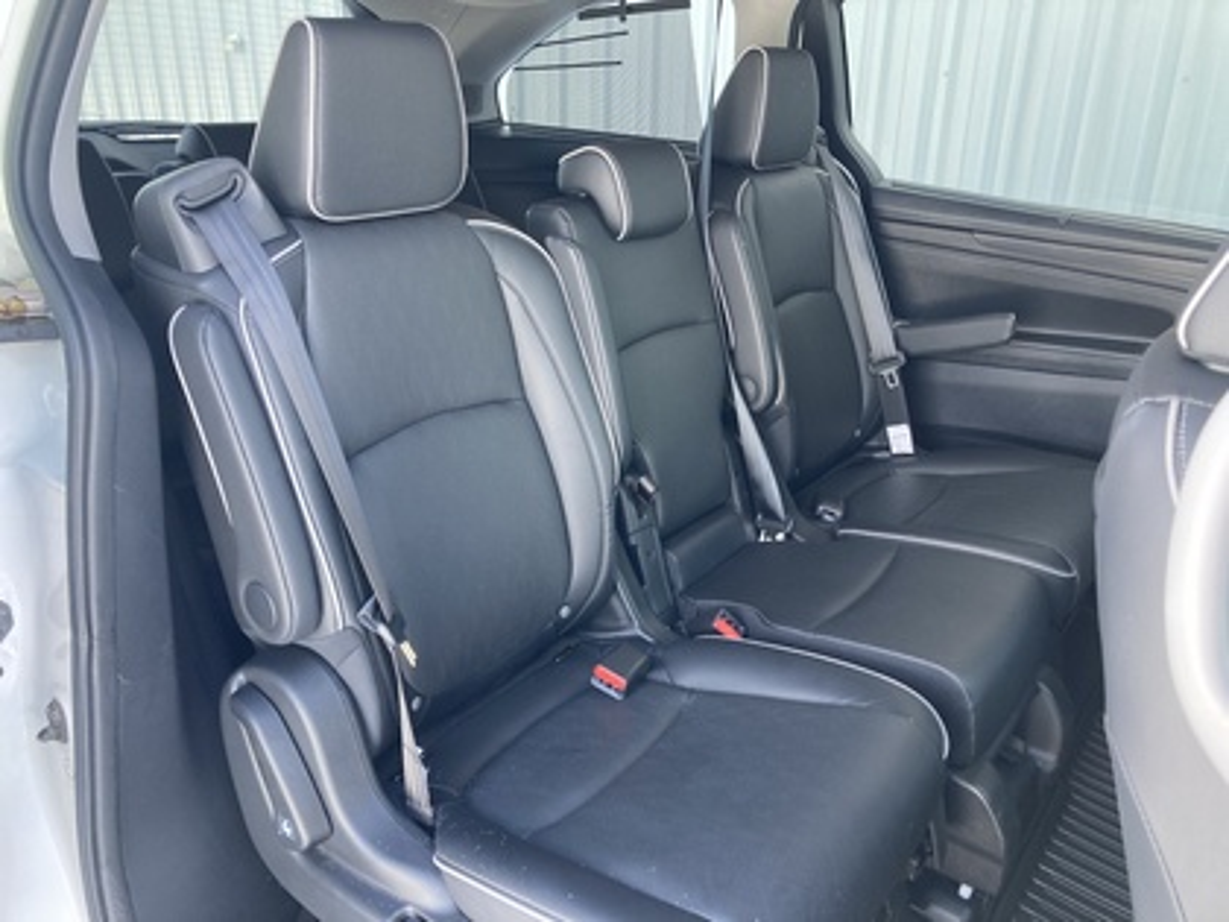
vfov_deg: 49.7
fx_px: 994
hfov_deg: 63.4
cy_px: 461
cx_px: 614
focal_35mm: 28
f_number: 1.8
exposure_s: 1/121
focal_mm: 3.99
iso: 64
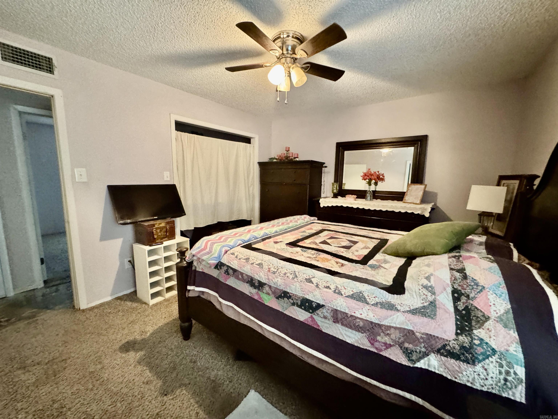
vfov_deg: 85.7
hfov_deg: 102.1
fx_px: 226
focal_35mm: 14
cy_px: 210
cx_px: 279
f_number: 2.2
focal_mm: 2.22
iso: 1000
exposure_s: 1/40
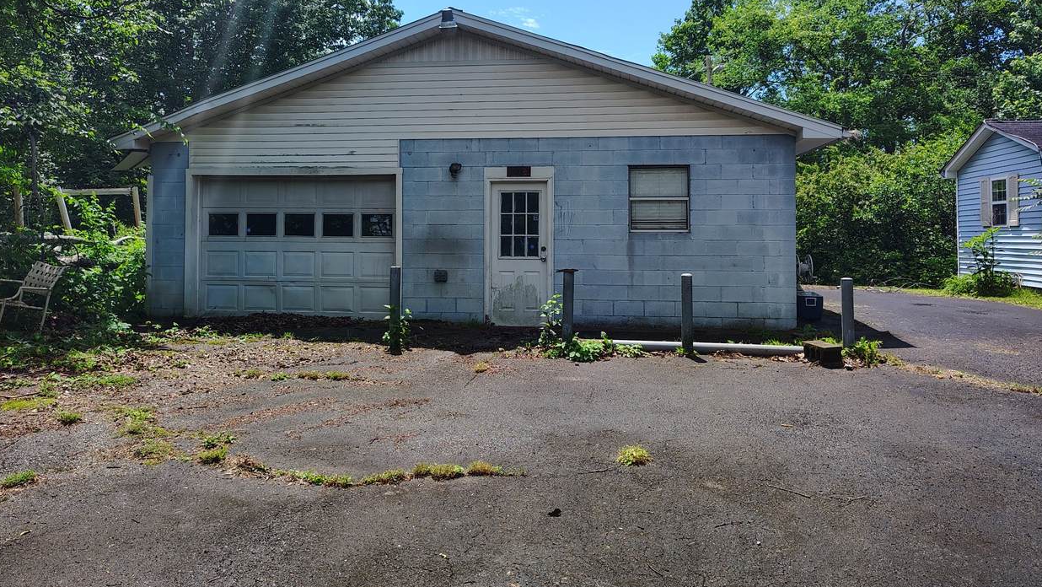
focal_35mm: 27
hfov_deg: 69.8
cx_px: 517
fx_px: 746
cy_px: 208
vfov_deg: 42.5
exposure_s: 1/887
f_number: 1.8
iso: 100
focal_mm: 5.56
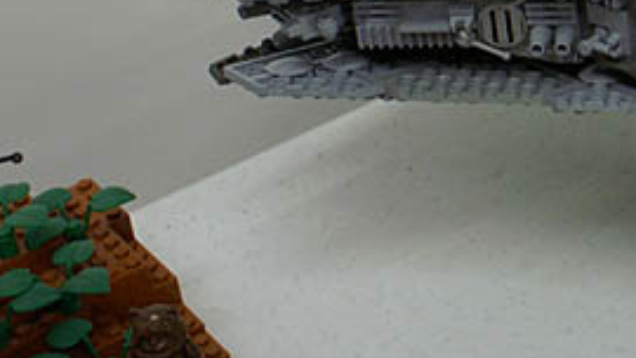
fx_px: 1771
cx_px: 834
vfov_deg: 11.1
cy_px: -193
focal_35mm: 105
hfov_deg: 18.8
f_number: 4
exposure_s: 1/40
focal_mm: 20
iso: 500
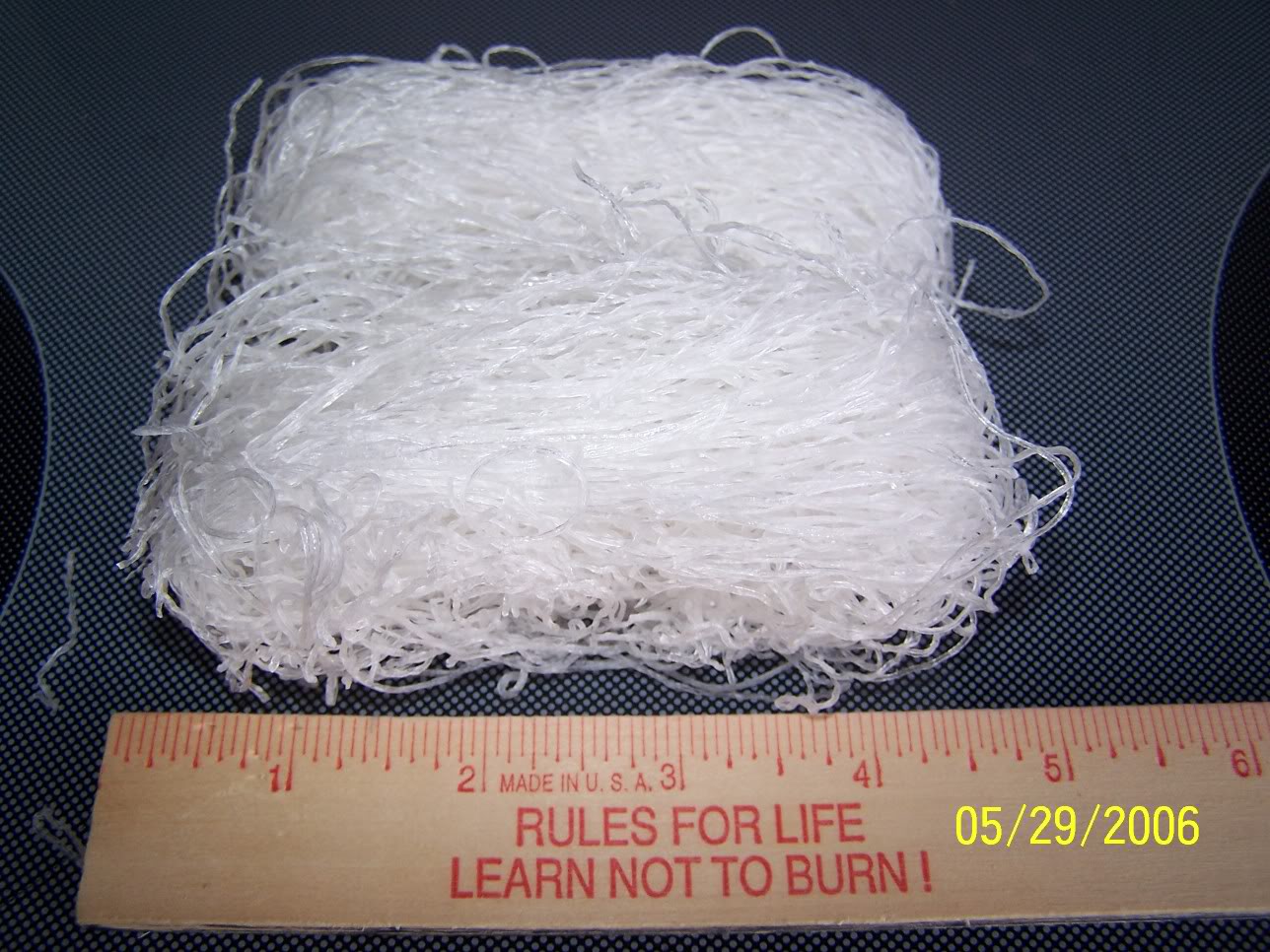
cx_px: 635
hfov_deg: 49.0
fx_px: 1394
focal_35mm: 38
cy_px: 476
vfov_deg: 37.7
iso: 80
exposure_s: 1/60
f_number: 2.8
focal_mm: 6.3
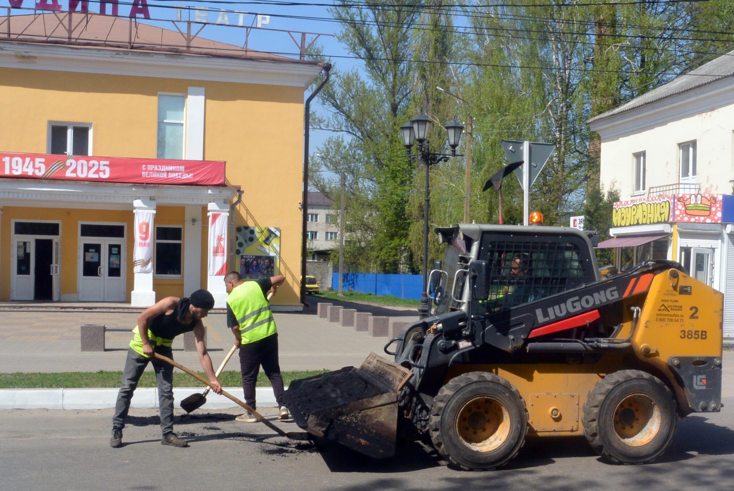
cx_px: 439
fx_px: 898
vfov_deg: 30.5
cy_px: 296
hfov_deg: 44.2
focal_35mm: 44
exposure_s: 1/250
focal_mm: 13
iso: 400
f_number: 3.8
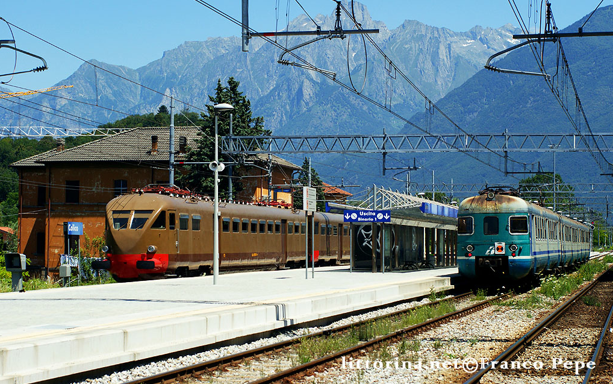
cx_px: 306
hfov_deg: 24.5
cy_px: 181
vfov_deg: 15.5
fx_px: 1412
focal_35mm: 85
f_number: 8
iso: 200
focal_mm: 55
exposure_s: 1/500
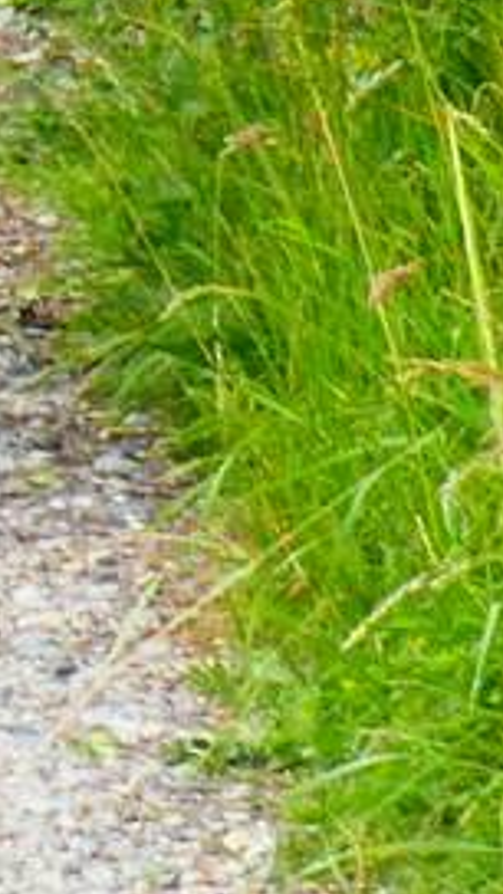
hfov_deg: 2.5
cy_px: -1292
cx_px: -3169
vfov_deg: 4.8
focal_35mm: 434
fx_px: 10291
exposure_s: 1/250
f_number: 4
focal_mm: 16.2
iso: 125
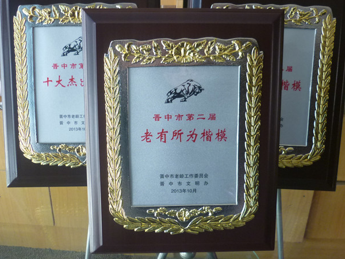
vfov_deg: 32.9
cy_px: 122
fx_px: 439
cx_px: 173
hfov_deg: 42.9
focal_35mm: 44
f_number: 2.8
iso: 200
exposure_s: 1/30
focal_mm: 5.5
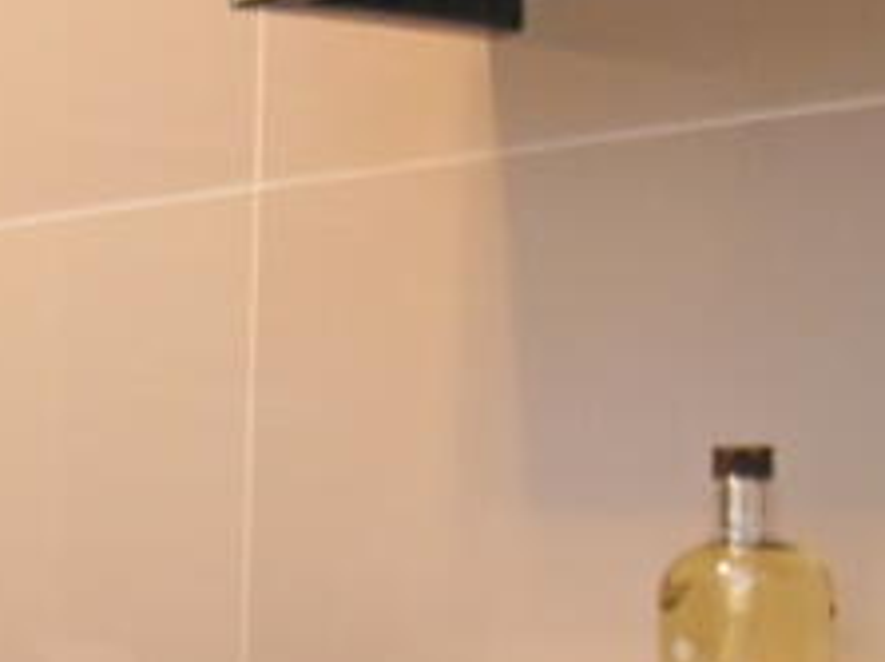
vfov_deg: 16.9
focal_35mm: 86
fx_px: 2203
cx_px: -853
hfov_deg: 17.1
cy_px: 549
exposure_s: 1/60
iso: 2500
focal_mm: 13
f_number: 4
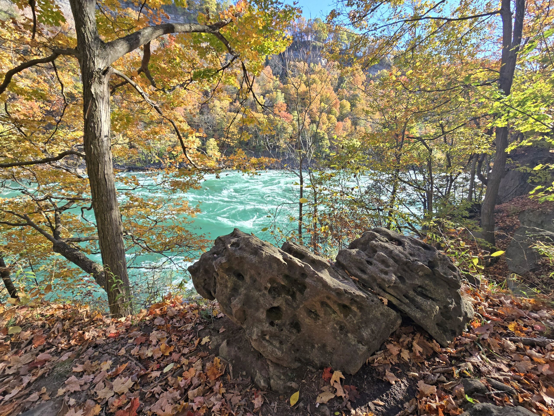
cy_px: 208
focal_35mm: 13
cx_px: 277
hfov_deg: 106.2
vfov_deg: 89.9
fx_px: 208
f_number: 2.2
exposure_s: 1/355
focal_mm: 2.2
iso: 50
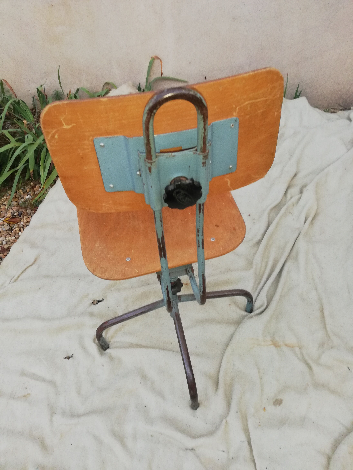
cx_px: 176
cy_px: 235
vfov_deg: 67.3
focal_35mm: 26
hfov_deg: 53.1
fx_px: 354
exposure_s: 1/50
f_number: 2.2
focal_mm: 3.81
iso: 200
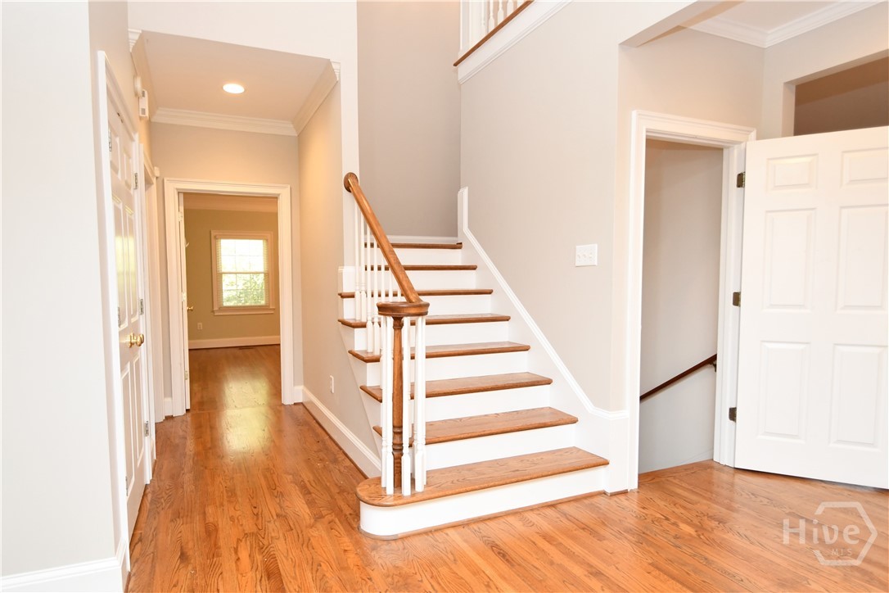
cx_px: 444
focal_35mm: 15
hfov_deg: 100.4
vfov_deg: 77.3
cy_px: 296
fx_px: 370
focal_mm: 10
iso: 900
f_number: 4
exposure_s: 1/60
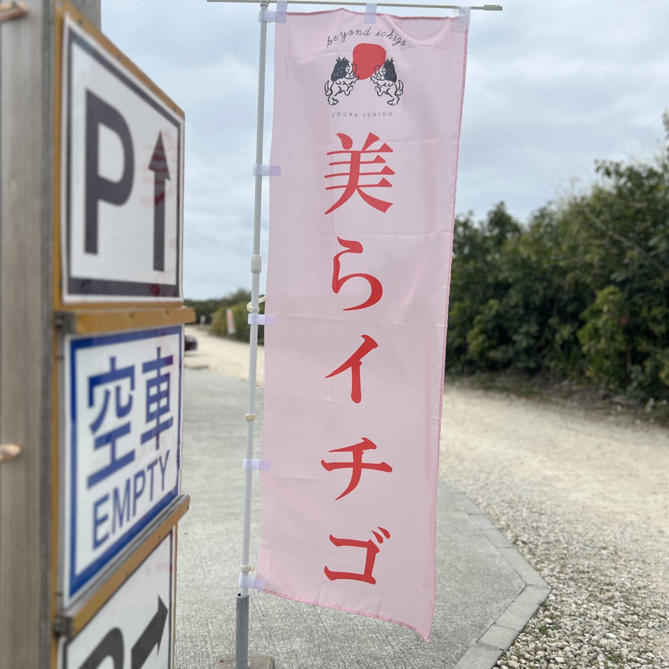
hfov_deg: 52.5
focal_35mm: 31
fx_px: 678
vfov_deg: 52.5
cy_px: 333
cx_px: 330
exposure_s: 1/5882
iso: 50
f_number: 1.5
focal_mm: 5.7
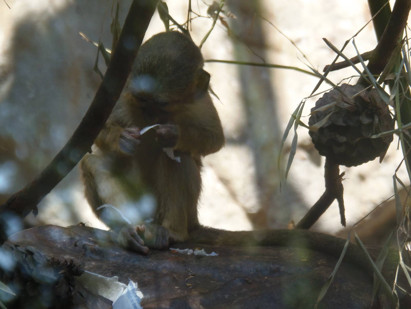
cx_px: 206
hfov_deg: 6.1
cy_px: 154
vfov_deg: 4.6
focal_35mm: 326
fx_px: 3871
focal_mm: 60.4
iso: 125
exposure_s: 1/80
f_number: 5
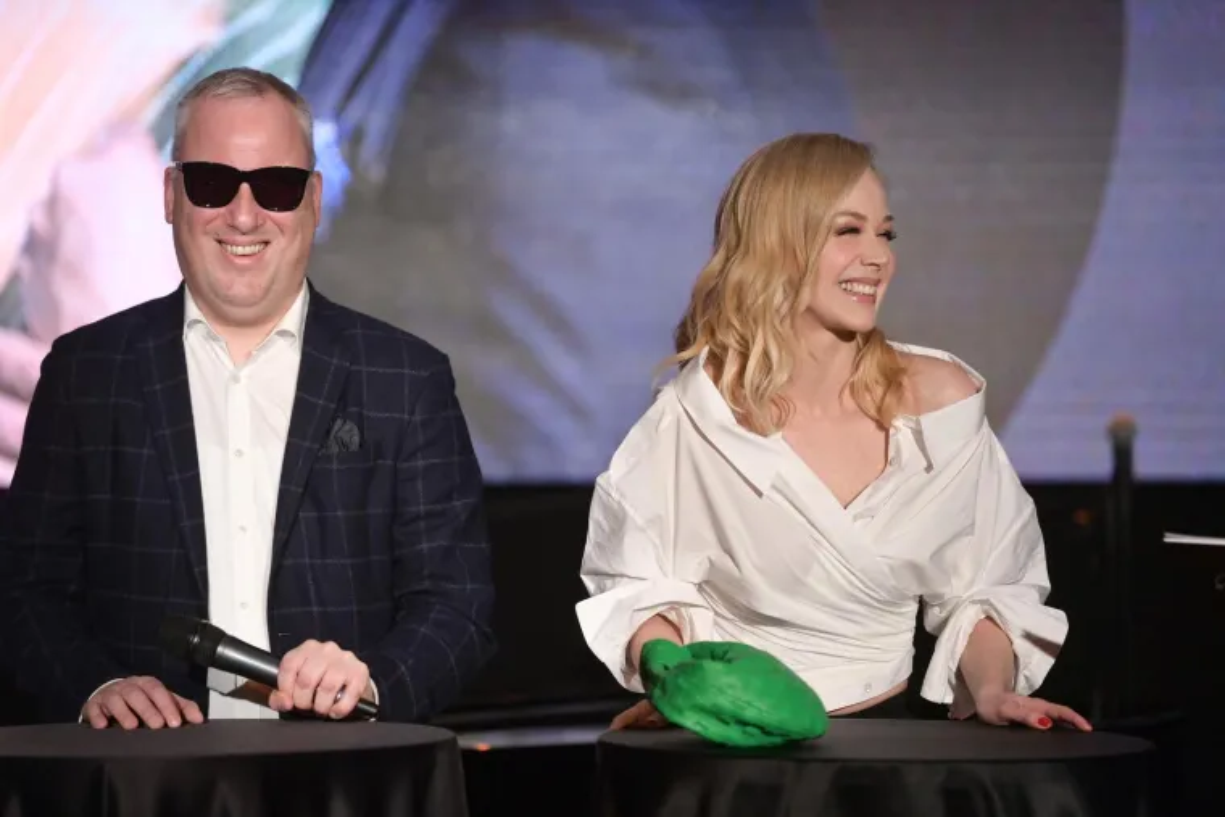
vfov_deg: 7.6
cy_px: 408
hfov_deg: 11.4
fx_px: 6126
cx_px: 612
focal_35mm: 180
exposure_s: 1/160
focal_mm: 180
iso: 1250
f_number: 2.8
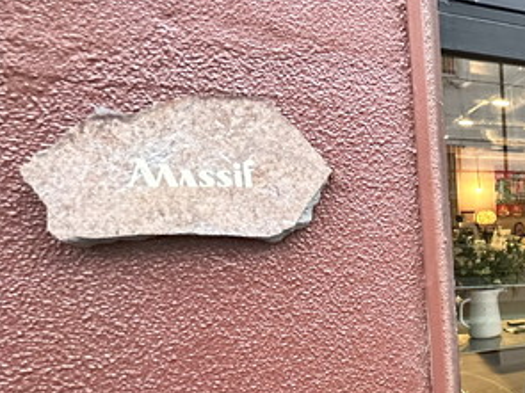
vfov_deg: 37.0
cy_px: 281
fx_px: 576
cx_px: 708
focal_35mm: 38
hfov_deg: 33.2
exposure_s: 1/50
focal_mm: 2.22
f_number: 2.2
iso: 500
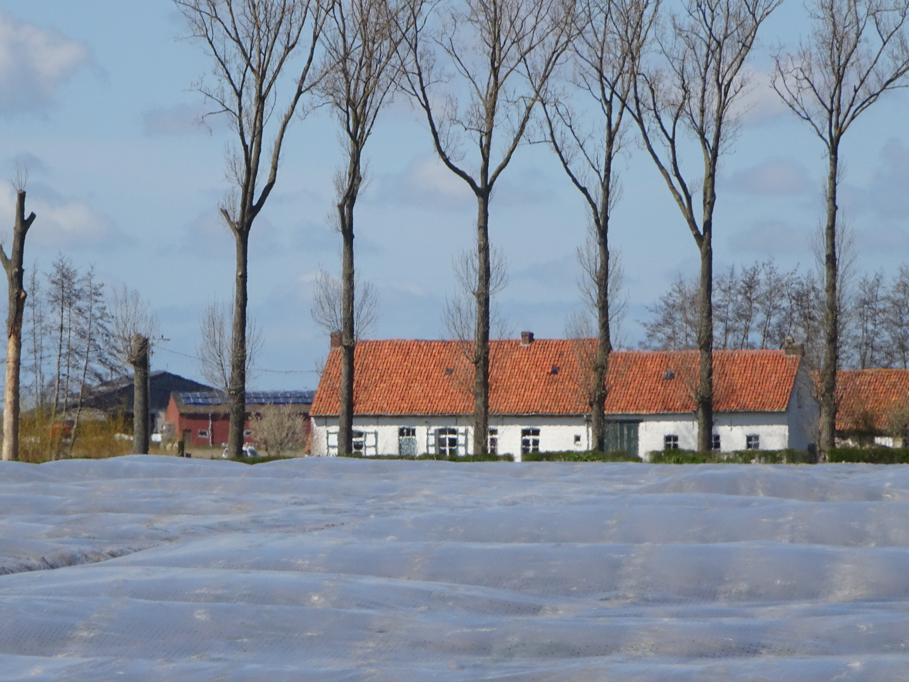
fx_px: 9164
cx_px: 422
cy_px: 284
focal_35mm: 349
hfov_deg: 5.7
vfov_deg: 4.3
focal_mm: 39.66
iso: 80
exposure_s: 1/500
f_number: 6.3
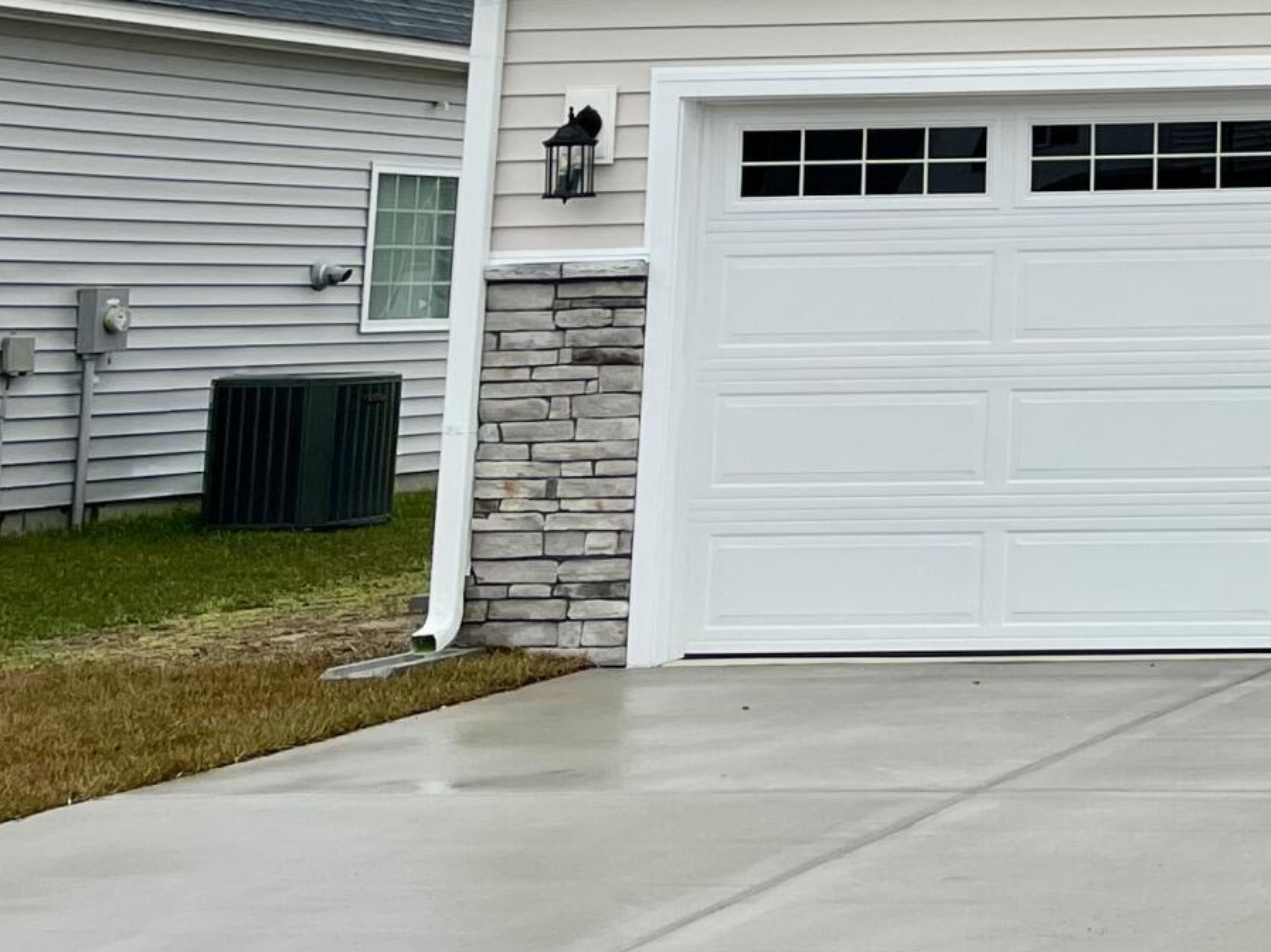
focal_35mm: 87
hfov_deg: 19.3
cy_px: -278
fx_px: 3193
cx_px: 1971
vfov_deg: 16.1
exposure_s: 1/1776
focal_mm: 5.1
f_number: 1.6
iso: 50
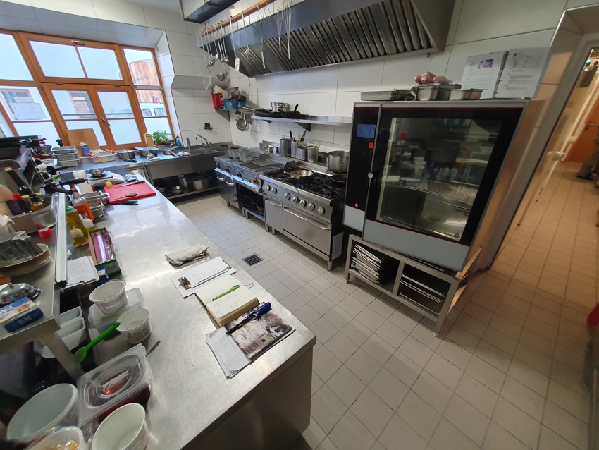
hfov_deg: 106.2
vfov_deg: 89.9
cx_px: 300
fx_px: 225
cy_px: 225
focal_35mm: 13
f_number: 2.2
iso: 160
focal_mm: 1.8
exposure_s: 1/50
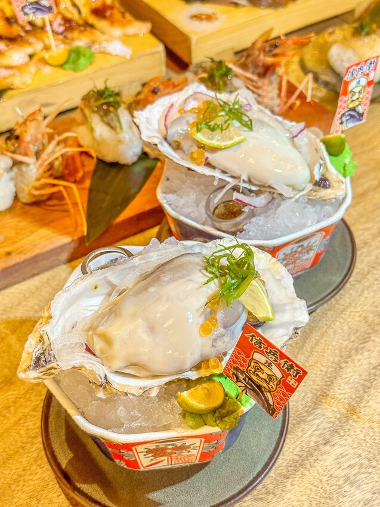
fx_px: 703
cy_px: 254
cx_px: 190
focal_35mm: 48
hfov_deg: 30.3
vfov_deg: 39.7
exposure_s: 1/60
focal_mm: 6.86
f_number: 1.8
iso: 160
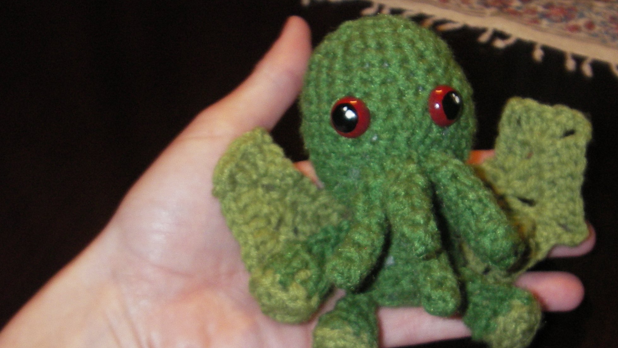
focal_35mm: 54
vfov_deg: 22.2
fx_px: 885
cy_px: 203
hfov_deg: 38.4
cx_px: 353
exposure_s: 1/30
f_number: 3.3
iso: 100
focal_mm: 6.3
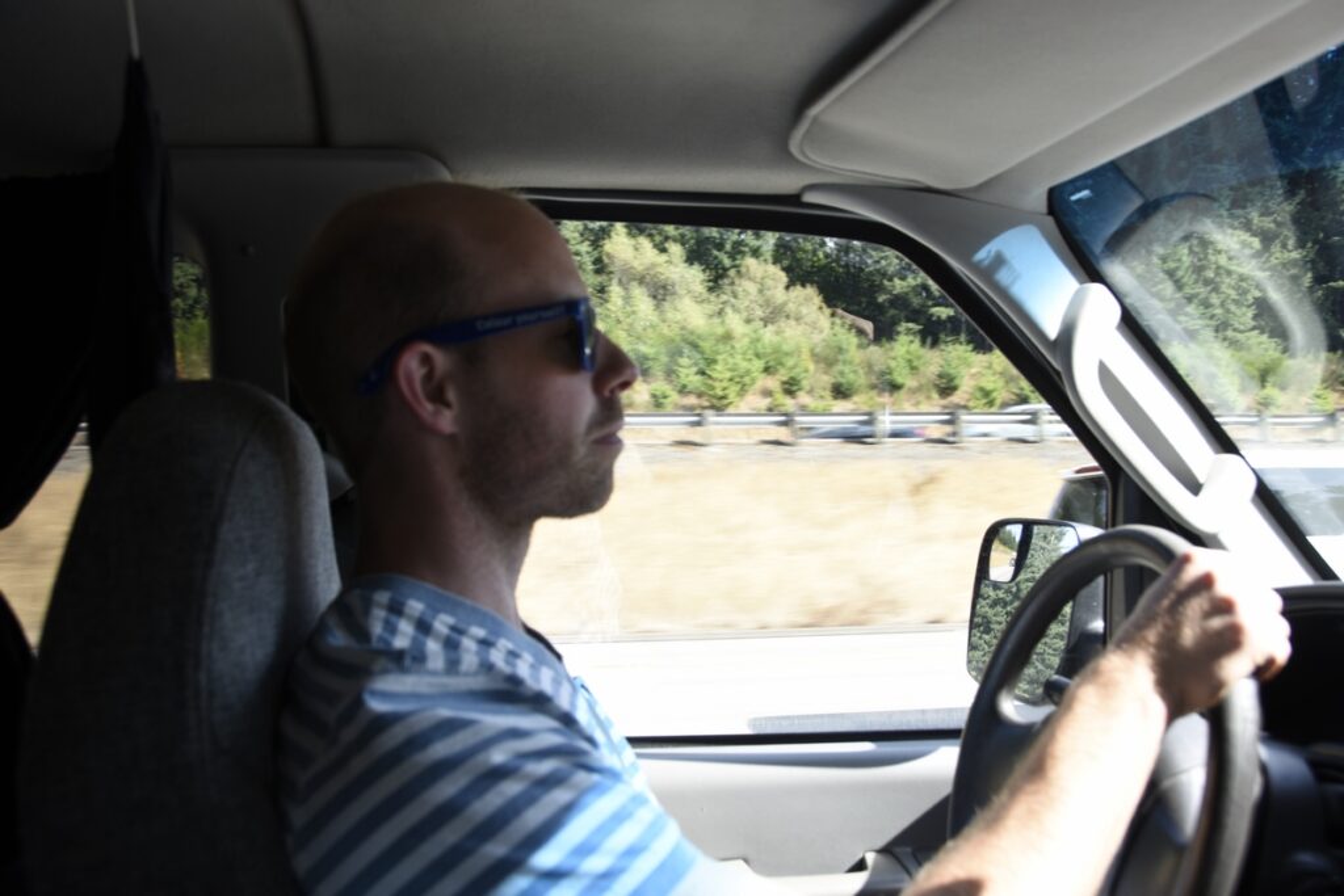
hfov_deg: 61.9
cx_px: 672
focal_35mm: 30
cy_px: 448
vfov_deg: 43.6
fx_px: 1120
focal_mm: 20
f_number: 5
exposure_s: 1/100
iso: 100
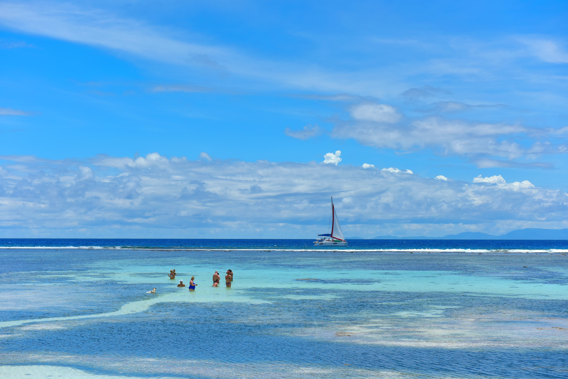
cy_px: 190
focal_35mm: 70
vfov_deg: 19.5
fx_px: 1105
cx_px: 284
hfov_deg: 28.8
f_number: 7.1
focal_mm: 70
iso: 400
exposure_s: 1/3200
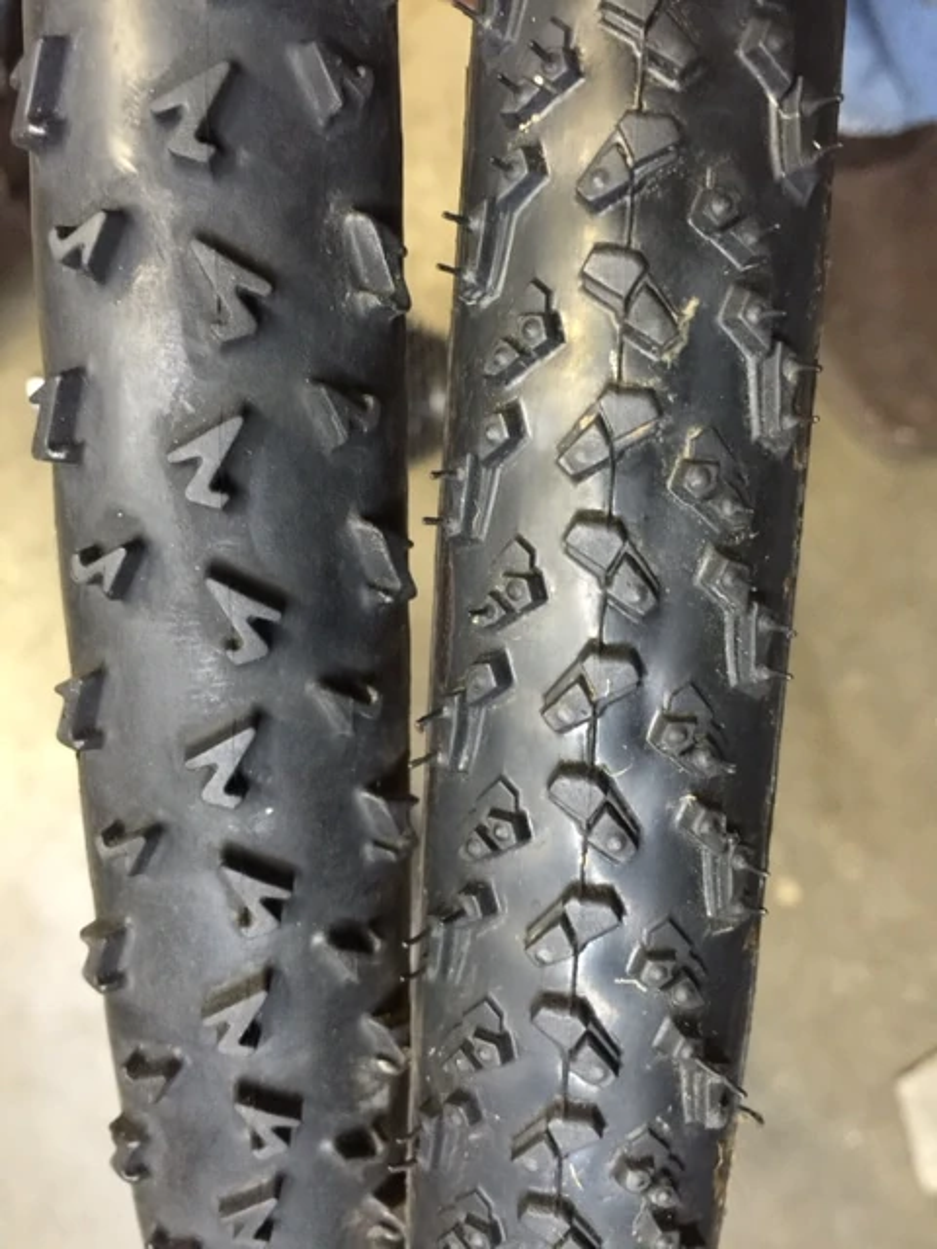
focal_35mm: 29
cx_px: 468
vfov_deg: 61.7
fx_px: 1047
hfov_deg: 48.2
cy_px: 624
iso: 125
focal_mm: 4.15
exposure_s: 1/10
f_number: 2.2
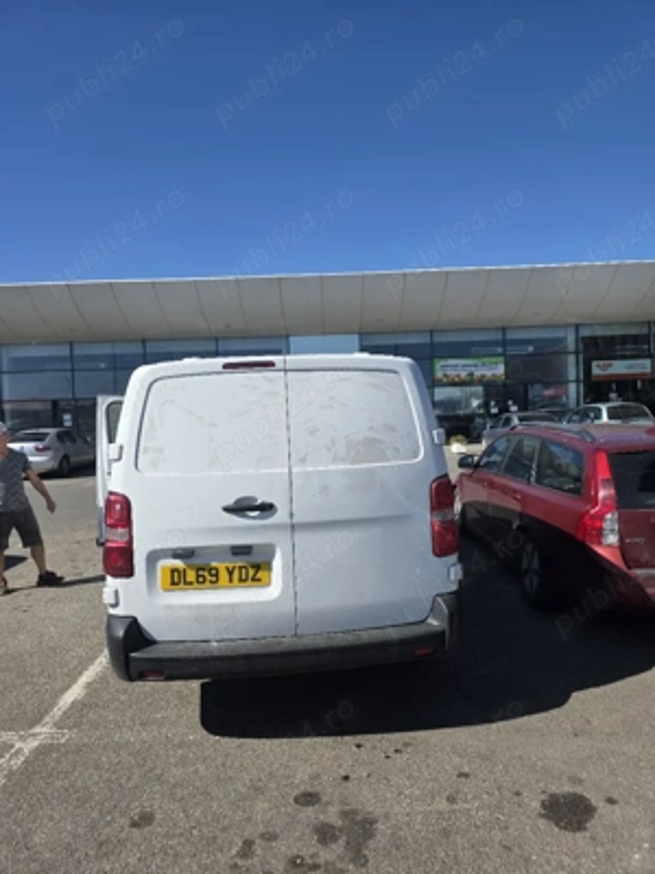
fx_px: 580
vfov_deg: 73.9
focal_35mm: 23
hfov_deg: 58.9
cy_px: 437
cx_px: 328
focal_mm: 6.3
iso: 80
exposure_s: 1/10000
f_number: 1.7
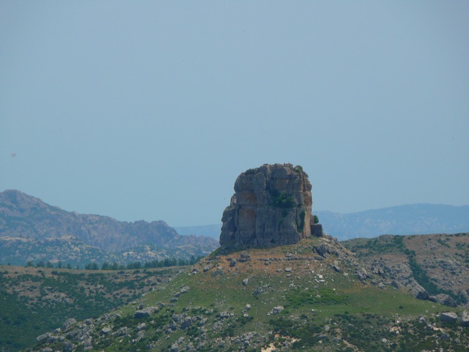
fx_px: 5689
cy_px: 176
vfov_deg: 3.5
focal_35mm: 420
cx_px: 234
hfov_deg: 4.7
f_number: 5.6
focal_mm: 88.8
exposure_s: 1/200
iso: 100
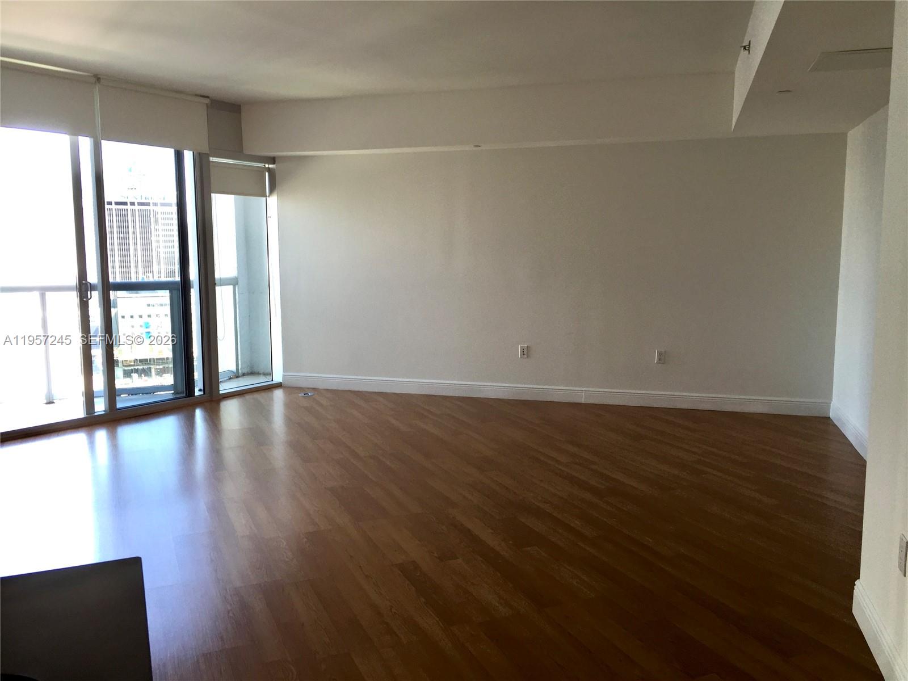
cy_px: 340
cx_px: 454
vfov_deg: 48.2
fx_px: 761
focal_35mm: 29
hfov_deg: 61.7
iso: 40
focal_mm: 4.15
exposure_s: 1/40
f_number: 2.2
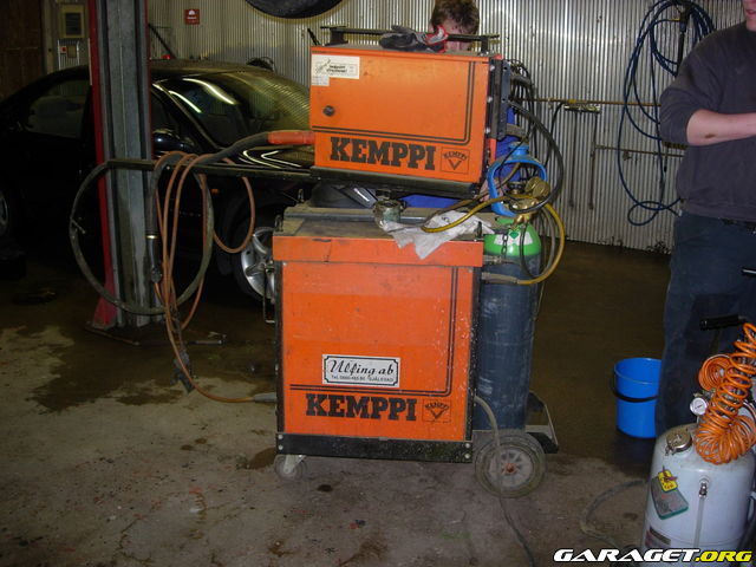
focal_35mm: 38
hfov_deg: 49.0
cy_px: 284
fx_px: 830
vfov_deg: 37.7
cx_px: 378
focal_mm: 7.8
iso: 81
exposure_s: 1/65.8
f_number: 2.8
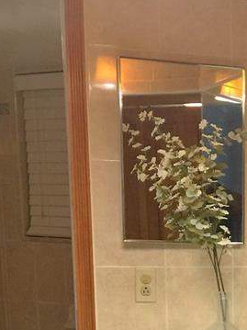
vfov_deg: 18.8
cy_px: 432
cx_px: 351
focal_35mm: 97
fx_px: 923
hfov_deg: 14.4
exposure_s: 1/15
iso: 40
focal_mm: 4.15
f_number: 2.2
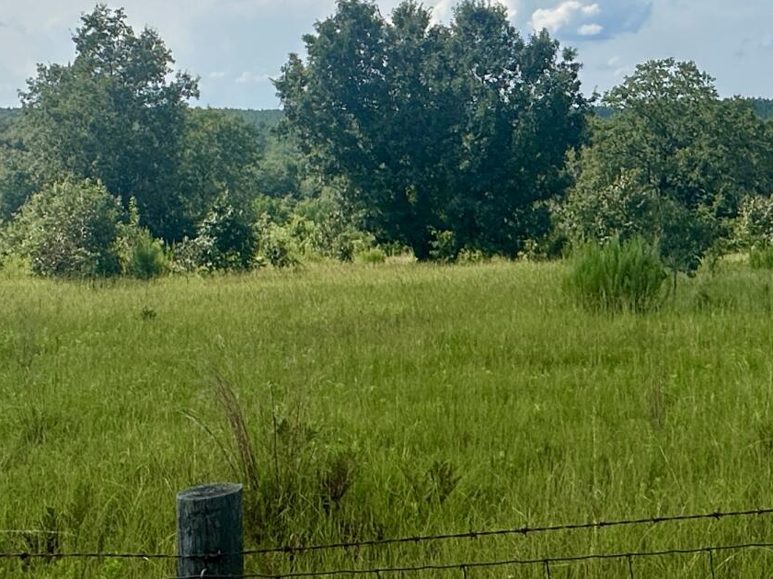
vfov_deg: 28.4
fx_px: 1117
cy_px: 98
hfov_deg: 36.7
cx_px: 632
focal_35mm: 50
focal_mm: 2.22
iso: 50
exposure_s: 1/3610
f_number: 2.2
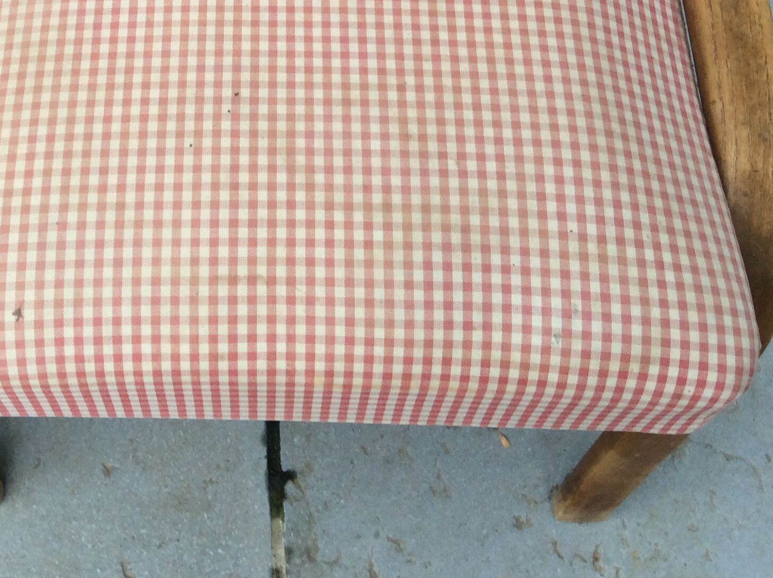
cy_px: 68
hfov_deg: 33.4
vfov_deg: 24.9
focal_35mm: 57
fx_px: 1271
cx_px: 230
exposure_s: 1/50
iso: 50
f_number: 2.4
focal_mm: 3.3
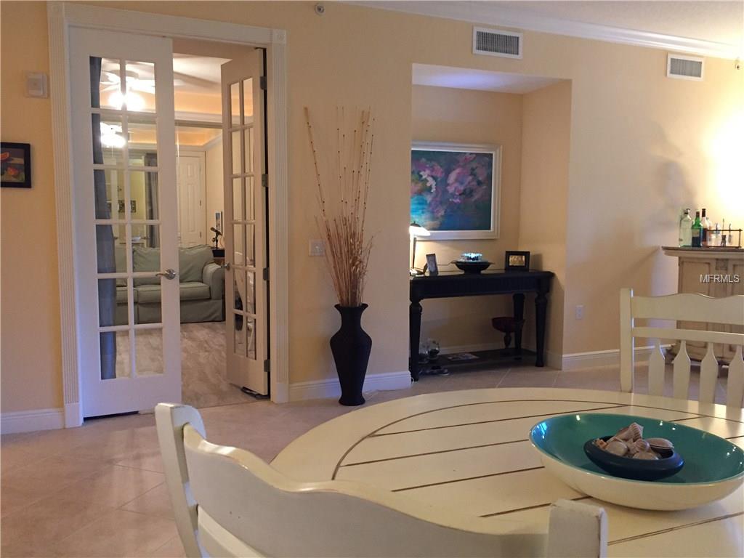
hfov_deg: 61.7
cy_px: 279
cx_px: 372
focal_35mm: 29
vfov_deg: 48.2
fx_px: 623
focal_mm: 4.15
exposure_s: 1/30
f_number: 2.2
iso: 200
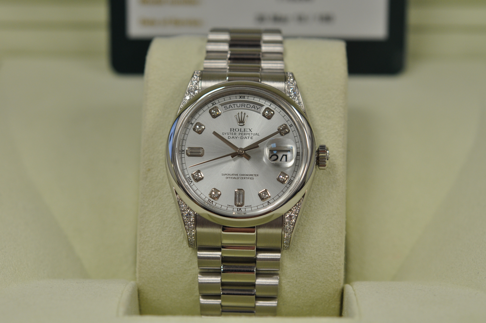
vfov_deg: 15.2
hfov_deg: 22.6
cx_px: 243
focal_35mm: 90
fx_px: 1214
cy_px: 162
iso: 500
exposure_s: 1/125
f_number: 5.6
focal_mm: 60
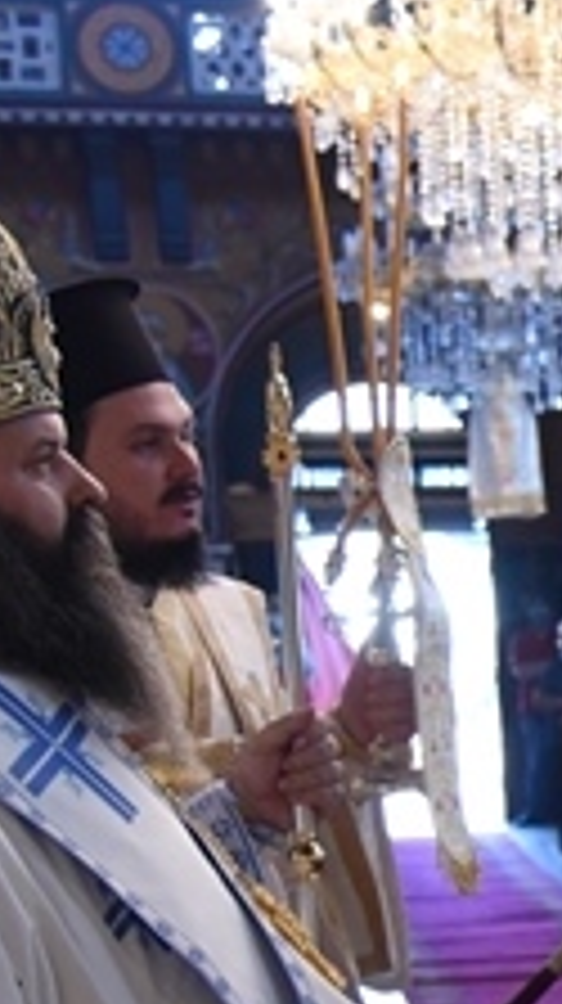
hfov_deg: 8.5
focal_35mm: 128
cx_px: 1430
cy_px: 930
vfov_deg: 16.5
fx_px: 3400
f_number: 4
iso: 2500
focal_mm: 32
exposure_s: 1/125
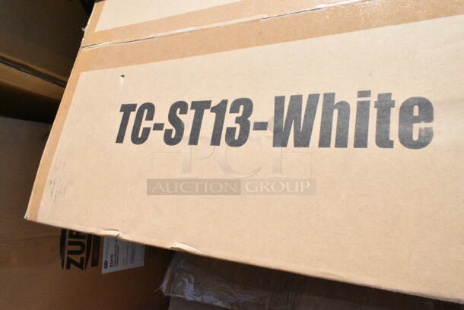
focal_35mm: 27
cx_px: 232
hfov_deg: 67.3
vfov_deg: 48.0
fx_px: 348
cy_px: 155
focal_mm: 18
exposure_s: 1/1600
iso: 6400
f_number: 20
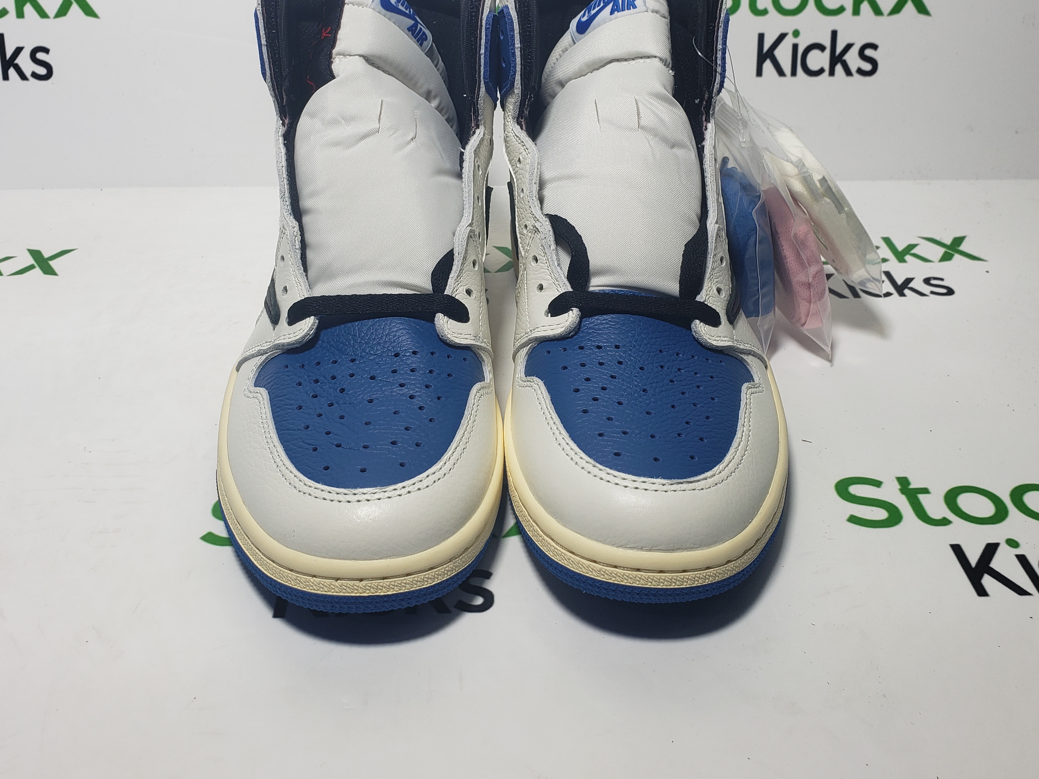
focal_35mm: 34
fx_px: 1020
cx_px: 523
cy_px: 313
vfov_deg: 41.6
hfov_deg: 54.0
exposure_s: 1/233
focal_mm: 4.3
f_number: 2.4
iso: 50
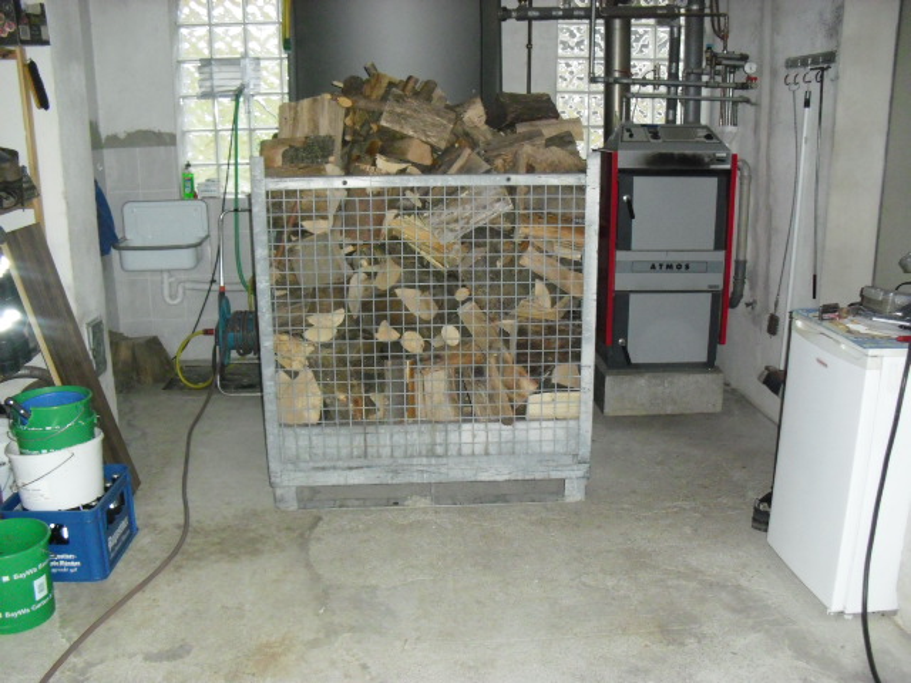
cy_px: 342
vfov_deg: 39.7
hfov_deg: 51.4
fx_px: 947
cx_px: 456
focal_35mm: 36
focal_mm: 6.3
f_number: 3.1
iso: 400
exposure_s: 1/60
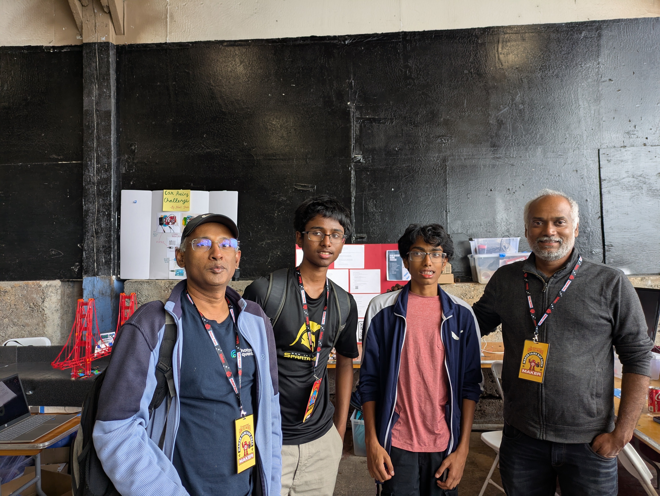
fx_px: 477
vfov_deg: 54.9
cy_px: 248
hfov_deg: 69.4
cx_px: 330
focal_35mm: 25
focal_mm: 5.43
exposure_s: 1/120
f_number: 1.89
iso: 87
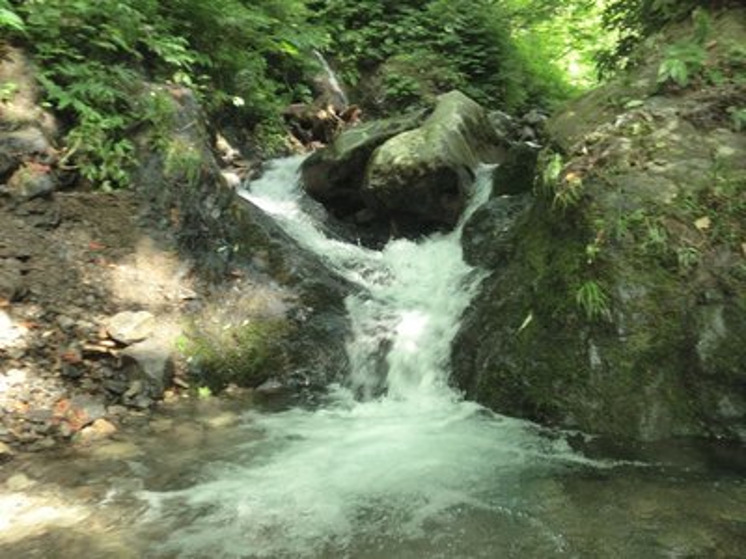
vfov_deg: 49.7
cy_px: 280
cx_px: 373
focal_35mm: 28
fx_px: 603
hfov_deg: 63.4
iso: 125
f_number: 3
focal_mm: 5
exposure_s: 1/60
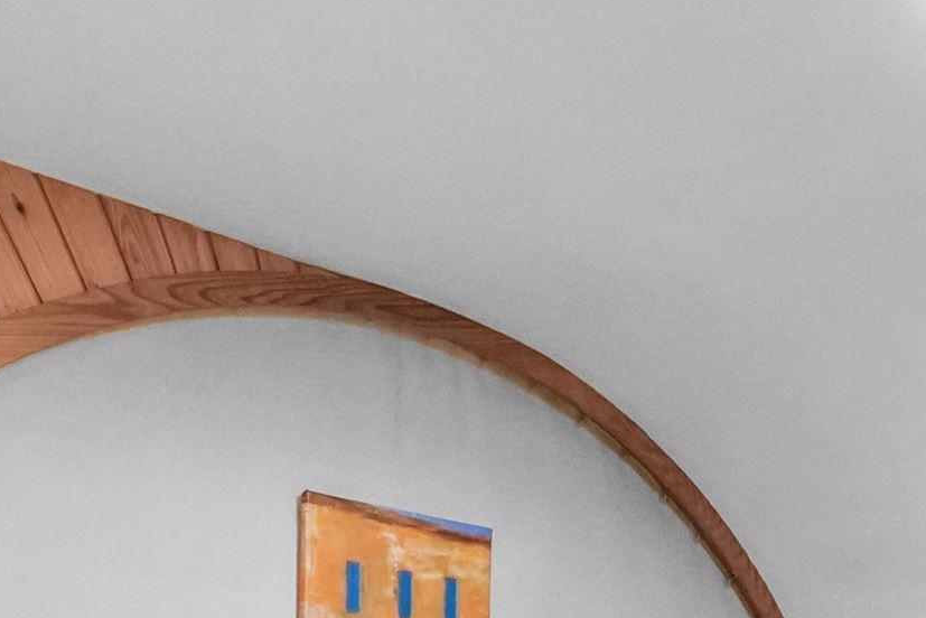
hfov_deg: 36.2
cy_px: 836
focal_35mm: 55
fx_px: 1414
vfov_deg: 21.8
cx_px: 506
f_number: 8
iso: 12800
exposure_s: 1/13
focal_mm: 14.8
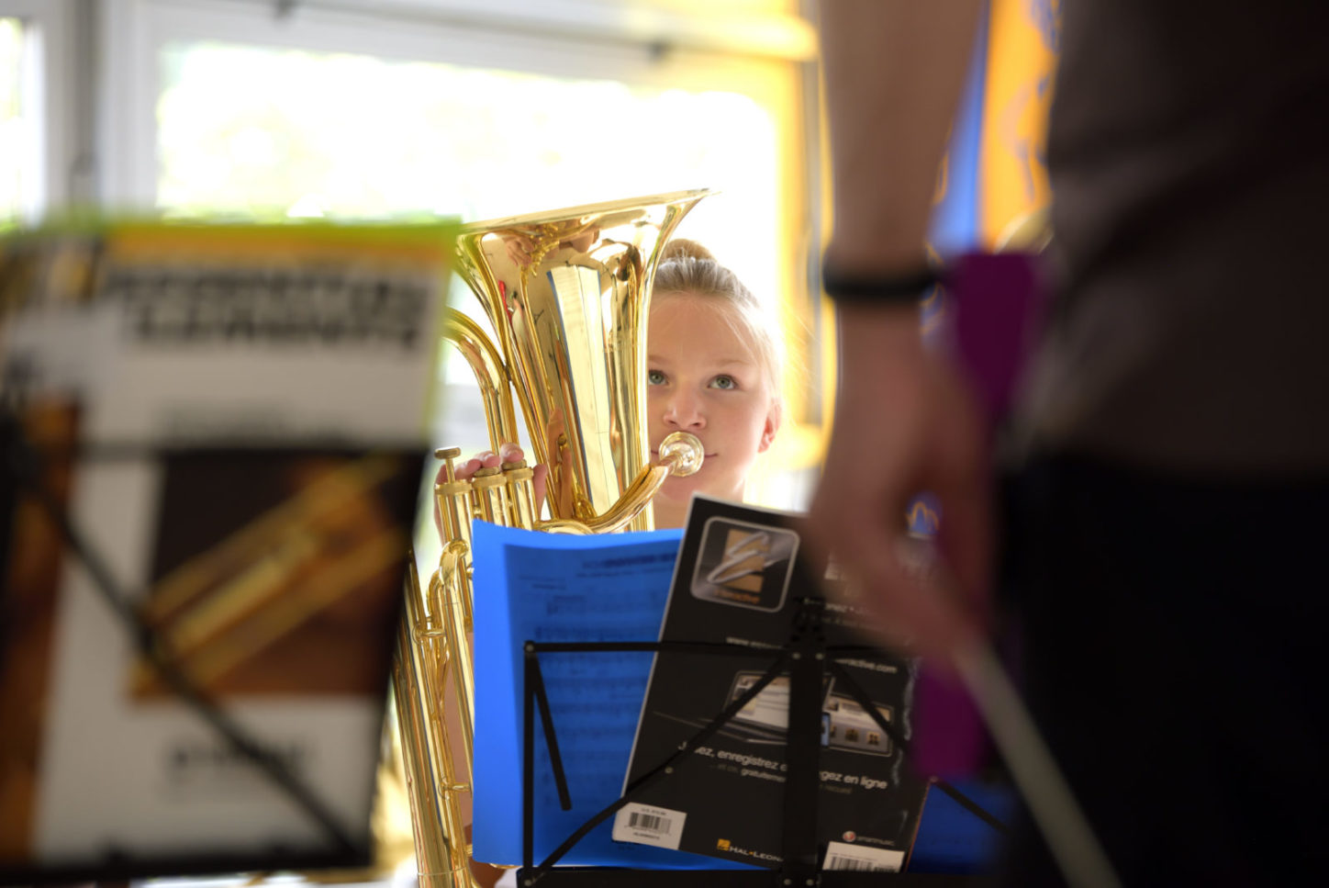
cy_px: 444
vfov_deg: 11.2
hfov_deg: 16.8
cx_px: 664
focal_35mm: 122
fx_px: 4506
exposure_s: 1/250
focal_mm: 122
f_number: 2.8
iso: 450
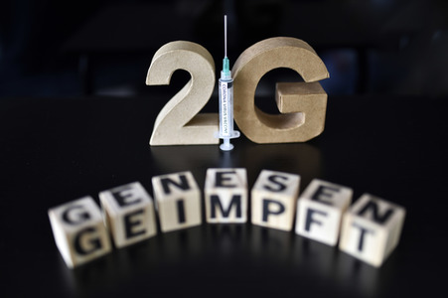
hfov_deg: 54.5
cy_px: 149
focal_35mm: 35
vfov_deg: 37.8
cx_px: 224
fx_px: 435
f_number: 1.4
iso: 100
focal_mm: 35
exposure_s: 1/40
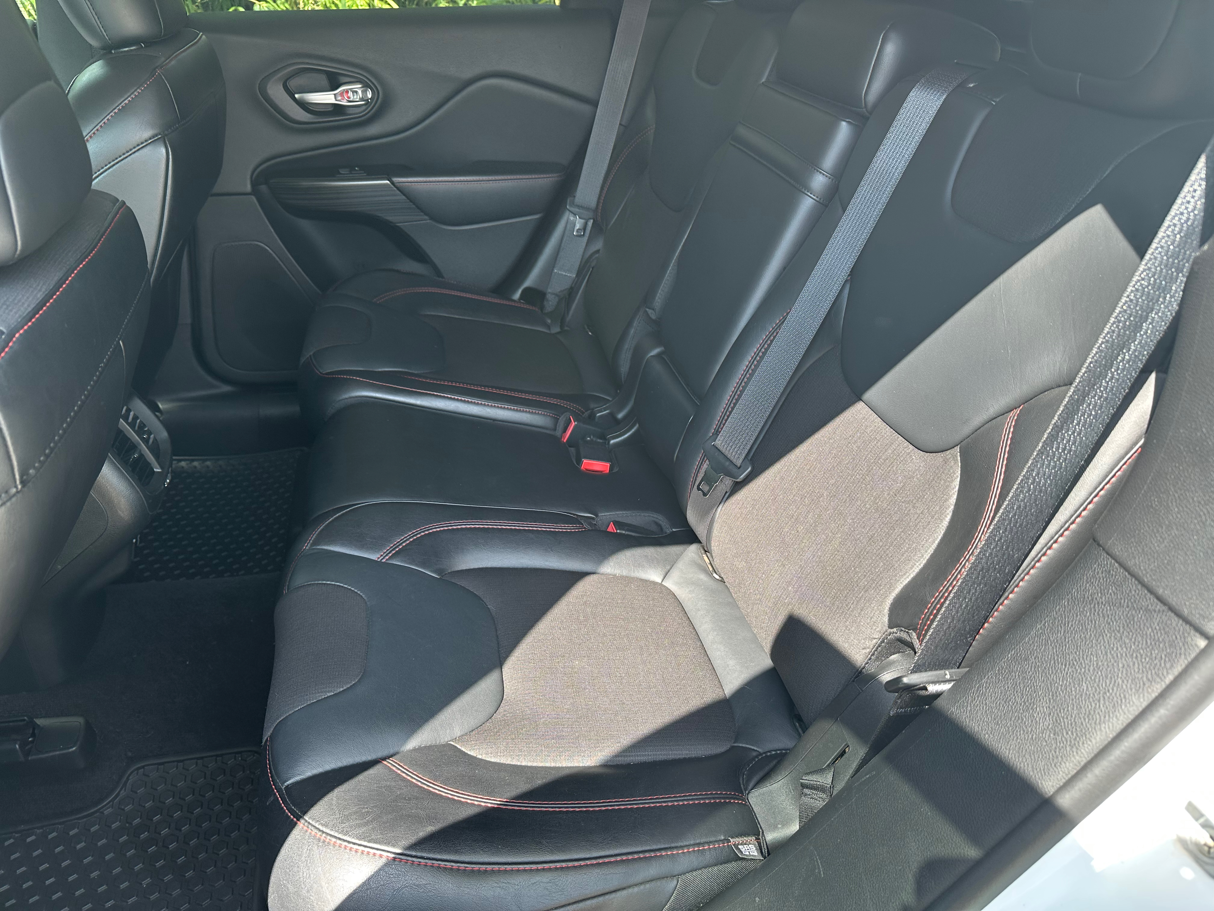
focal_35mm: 24
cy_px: 456
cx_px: 607
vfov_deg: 56.8
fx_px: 842
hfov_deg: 71.6
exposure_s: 1/220
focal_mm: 6.86
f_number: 1.78
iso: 64
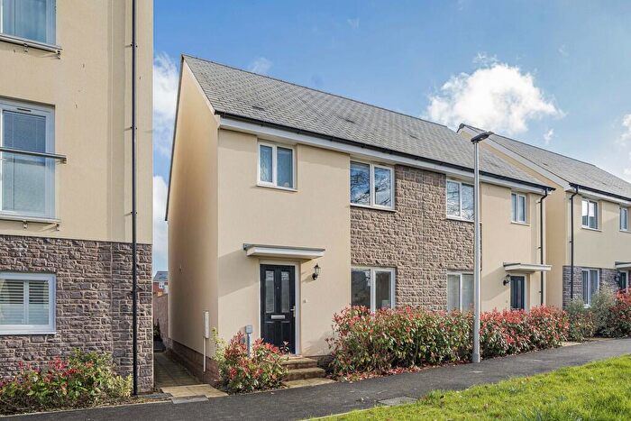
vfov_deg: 60.7
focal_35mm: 20
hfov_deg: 82.6
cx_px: 316
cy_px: 210
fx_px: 359
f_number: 7.1
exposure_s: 1/160
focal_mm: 20.5
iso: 250
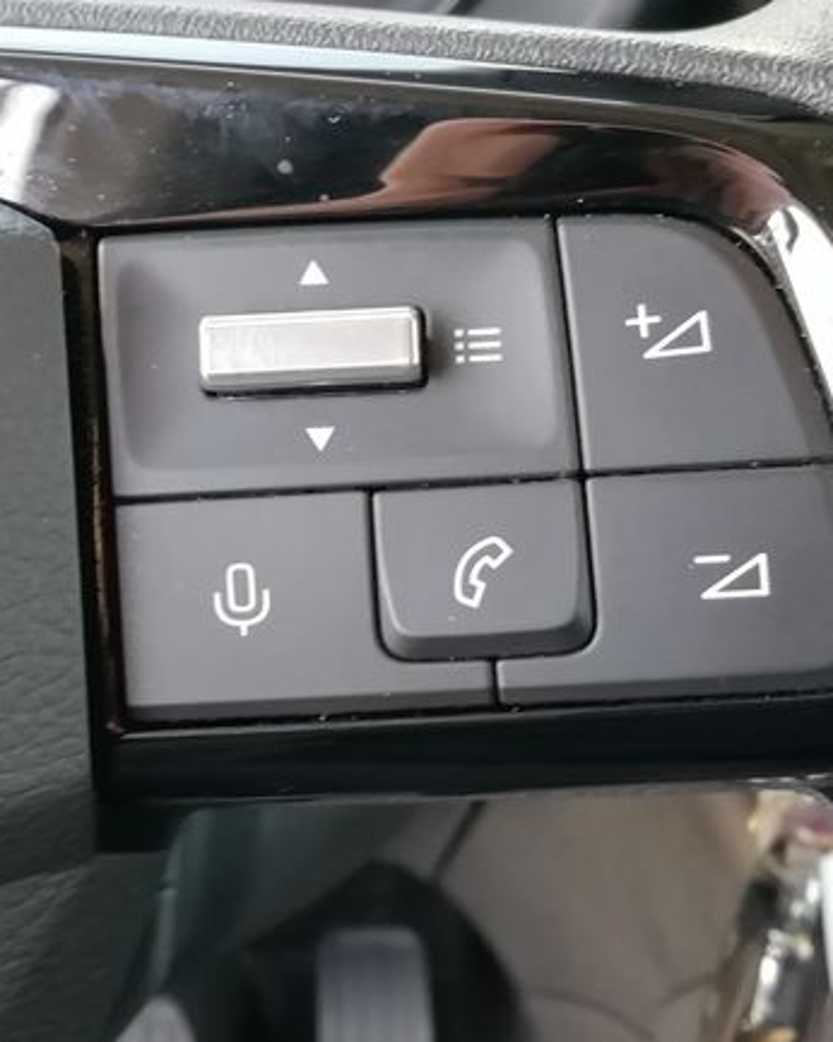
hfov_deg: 25.4
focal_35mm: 60
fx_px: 1850
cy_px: 407
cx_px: 390
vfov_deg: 31.4
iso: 100
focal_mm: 3.21
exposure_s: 1/50
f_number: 2.2
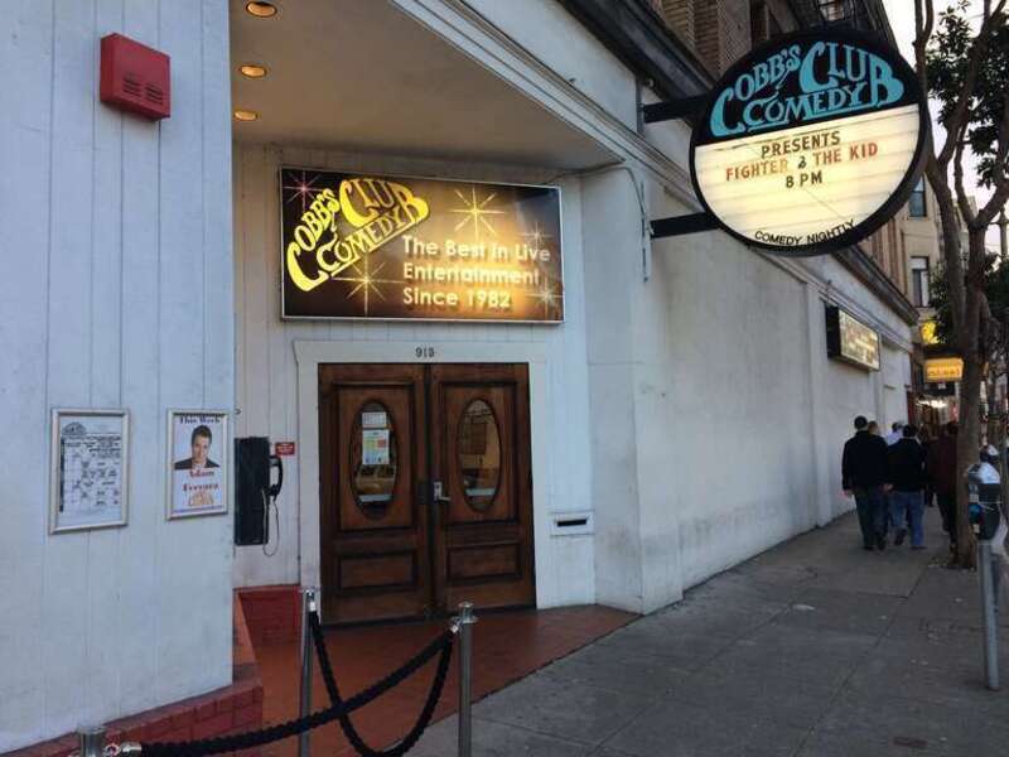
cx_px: 504
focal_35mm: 29
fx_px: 845
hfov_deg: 61.7
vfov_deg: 48.2
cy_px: 378
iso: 64
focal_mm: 4.15
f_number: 2.2
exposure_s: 1/120
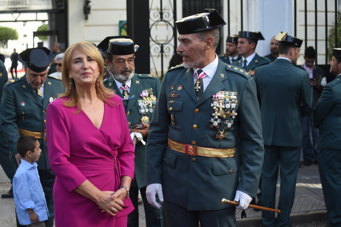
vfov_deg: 19.5
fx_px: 663
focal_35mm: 70
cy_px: 114
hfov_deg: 28.8
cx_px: 170
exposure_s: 1/125
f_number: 4
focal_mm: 70
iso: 100
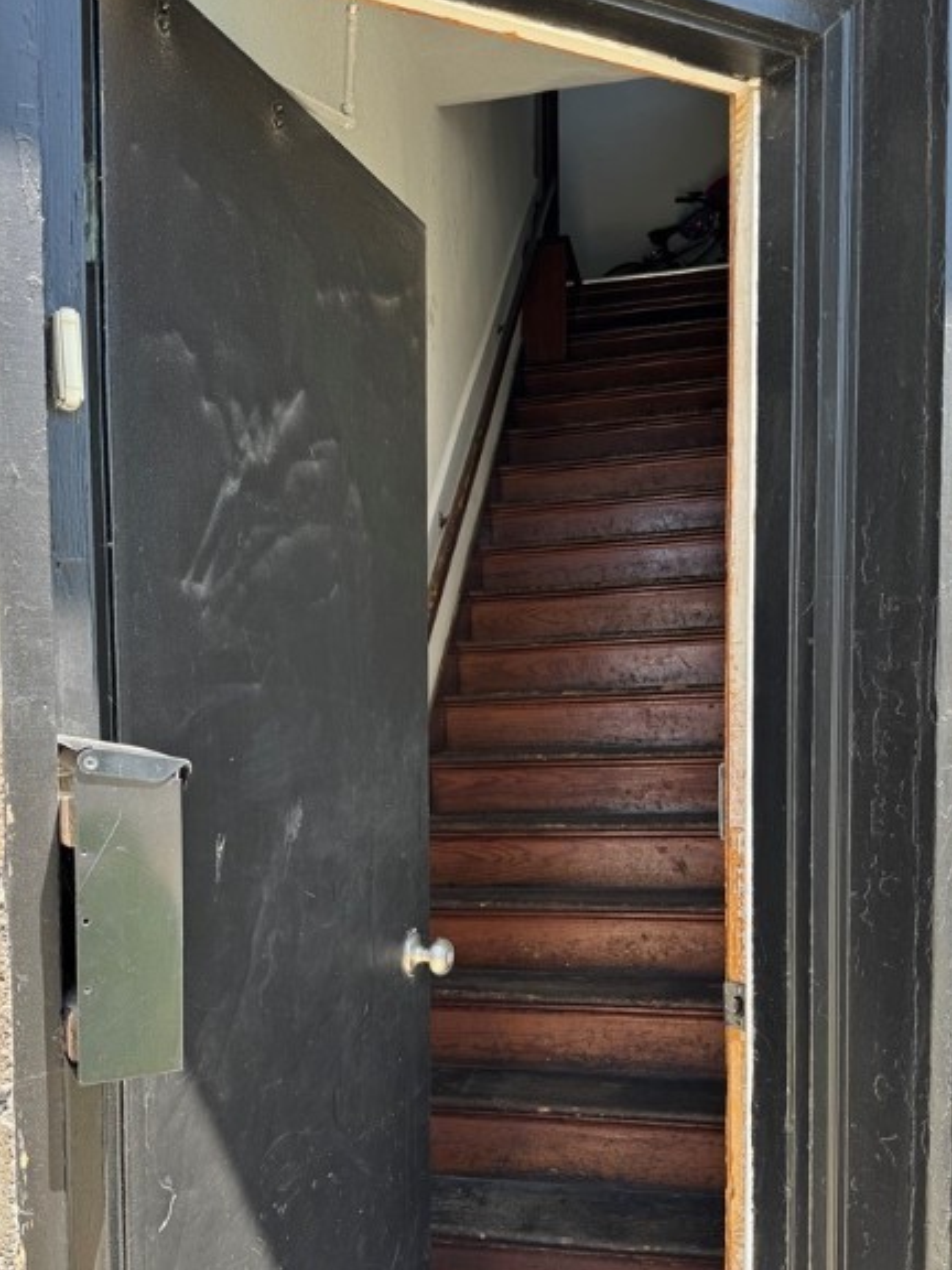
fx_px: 1173
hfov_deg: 44.1
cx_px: 421
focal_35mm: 32
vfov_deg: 56.4
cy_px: 761
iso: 64
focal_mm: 6.76
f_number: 1.78
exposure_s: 1/230
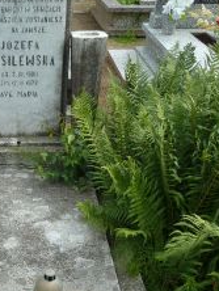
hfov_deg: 25.9
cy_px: 198
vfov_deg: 35.1
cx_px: 7
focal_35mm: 54
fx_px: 455
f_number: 4
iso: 80
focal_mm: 4.1
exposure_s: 1/250
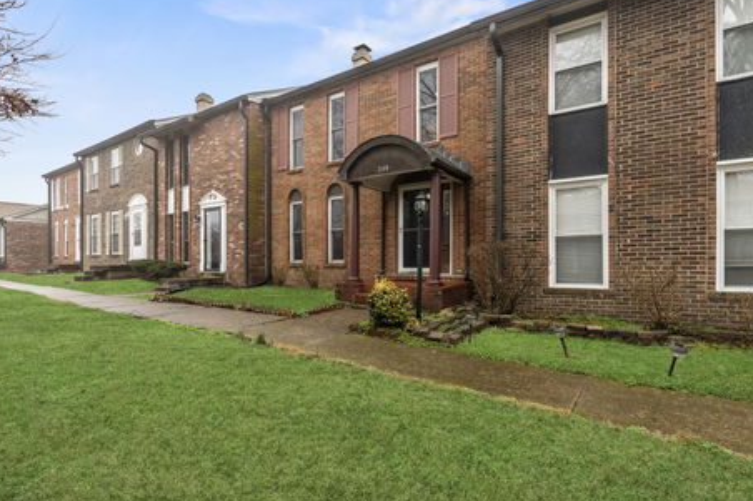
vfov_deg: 68.7
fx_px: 367
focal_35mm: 18
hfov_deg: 91.5
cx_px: 385
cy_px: 241
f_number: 9
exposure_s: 1/100
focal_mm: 11
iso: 250
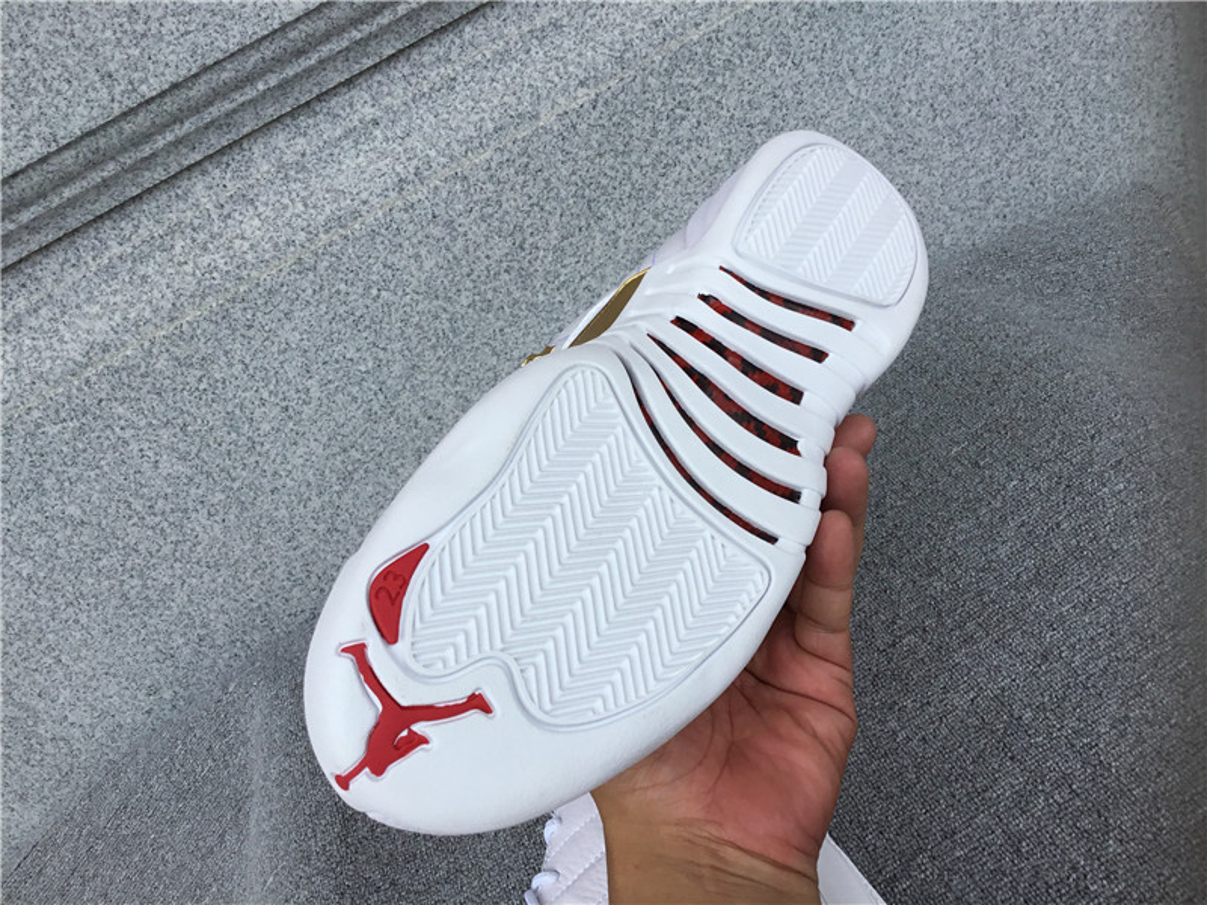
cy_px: 452
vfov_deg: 45.4
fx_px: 1081
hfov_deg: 58.4
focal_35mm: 31
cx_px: 604
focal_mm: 3.3
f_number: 2.4
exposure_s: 1/458
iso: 25
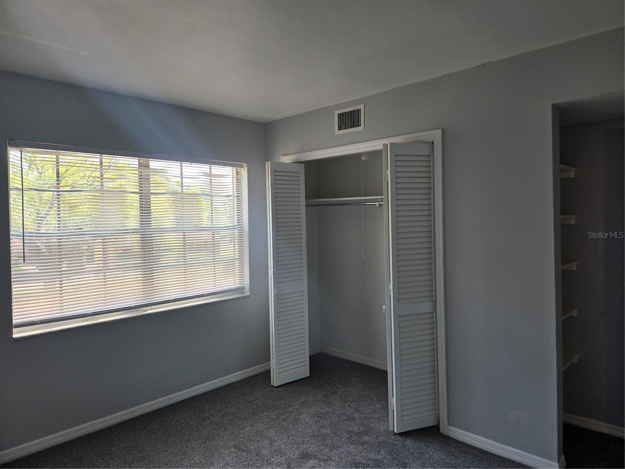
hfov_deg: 73.9
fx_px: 415
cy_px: 234
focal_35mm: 23
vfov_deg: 58.9
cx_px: 312
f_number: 1.8
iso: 32
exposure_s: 1/120
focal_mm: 5.4
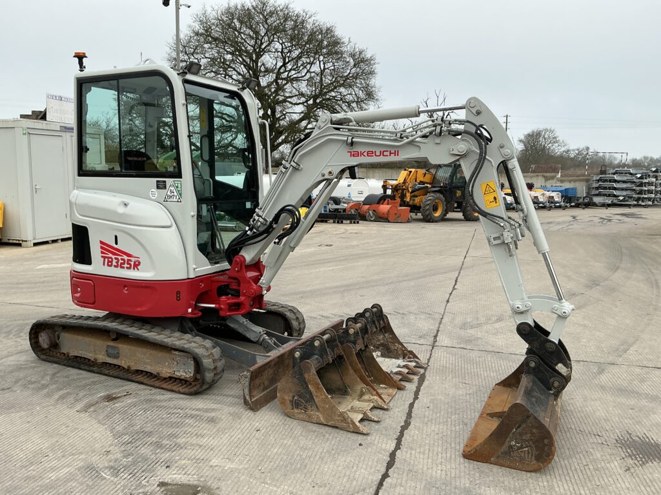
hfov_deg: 63.4
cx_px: 330
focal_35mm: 28
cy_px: 248
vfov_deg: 49.7
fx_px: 535
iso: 25
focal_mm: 3
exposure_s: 1/666
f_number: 1.8
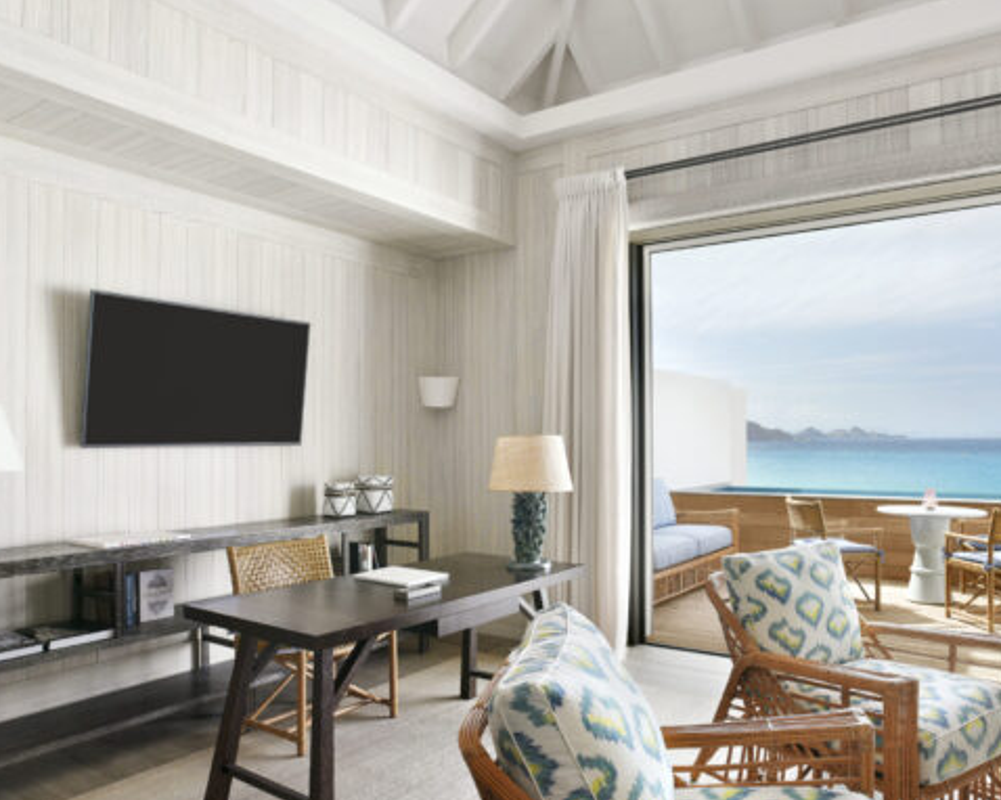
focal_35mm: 33
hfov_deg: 54.2
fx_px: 977
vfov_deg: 44.5
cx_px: 538
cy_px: 432
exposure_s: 1/100
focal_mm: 24
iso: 400
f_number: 7.1
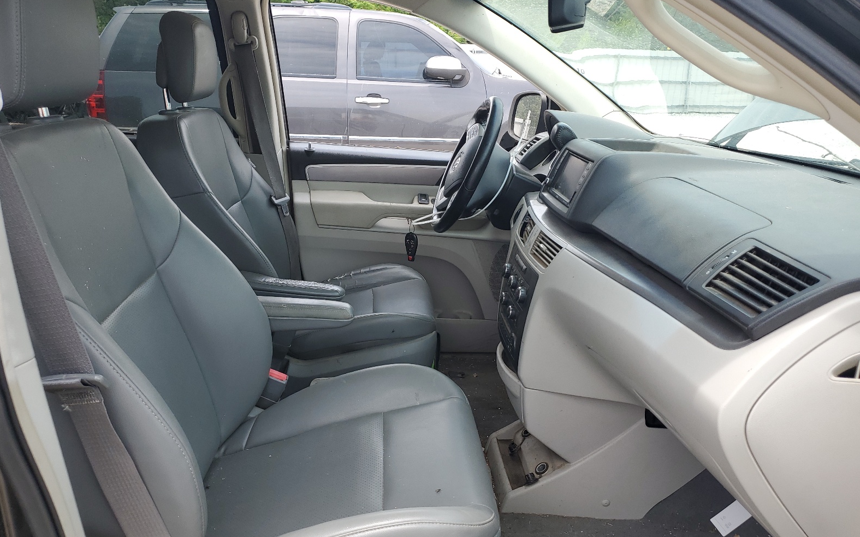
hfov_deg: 66.5
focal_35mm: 28
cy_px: 295
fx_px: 656
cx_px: 427
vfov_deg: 44.5
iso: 50
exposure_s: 1/667
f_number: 1.5
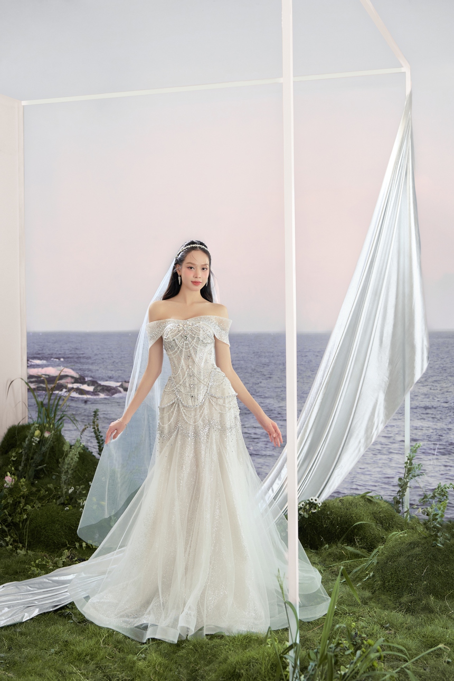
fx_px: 889
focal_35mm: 47
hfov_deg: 28.6
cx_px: 227
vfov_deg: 41.9
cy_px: 340
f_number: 3.2
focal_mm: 47
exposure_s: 1/160
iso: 400
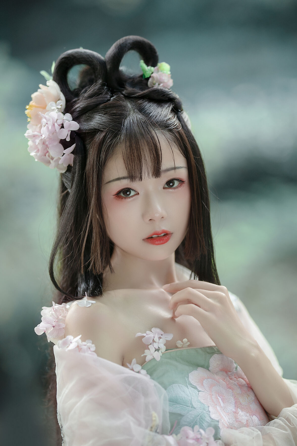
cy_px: 223
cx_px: 148
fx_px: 1658
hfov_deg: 10.2
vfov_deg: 15.3
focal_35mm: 134
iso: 320
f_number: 1.8
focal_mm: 135
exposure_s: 1/200
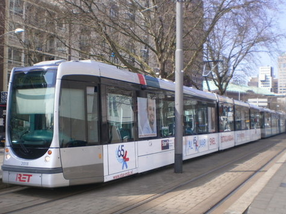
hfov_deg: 41.2
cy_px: 121
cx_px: 128
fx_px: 380
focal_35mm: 46
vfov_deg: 31.5
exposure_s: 1/320
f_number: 4.6
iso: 100
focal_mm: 6.3
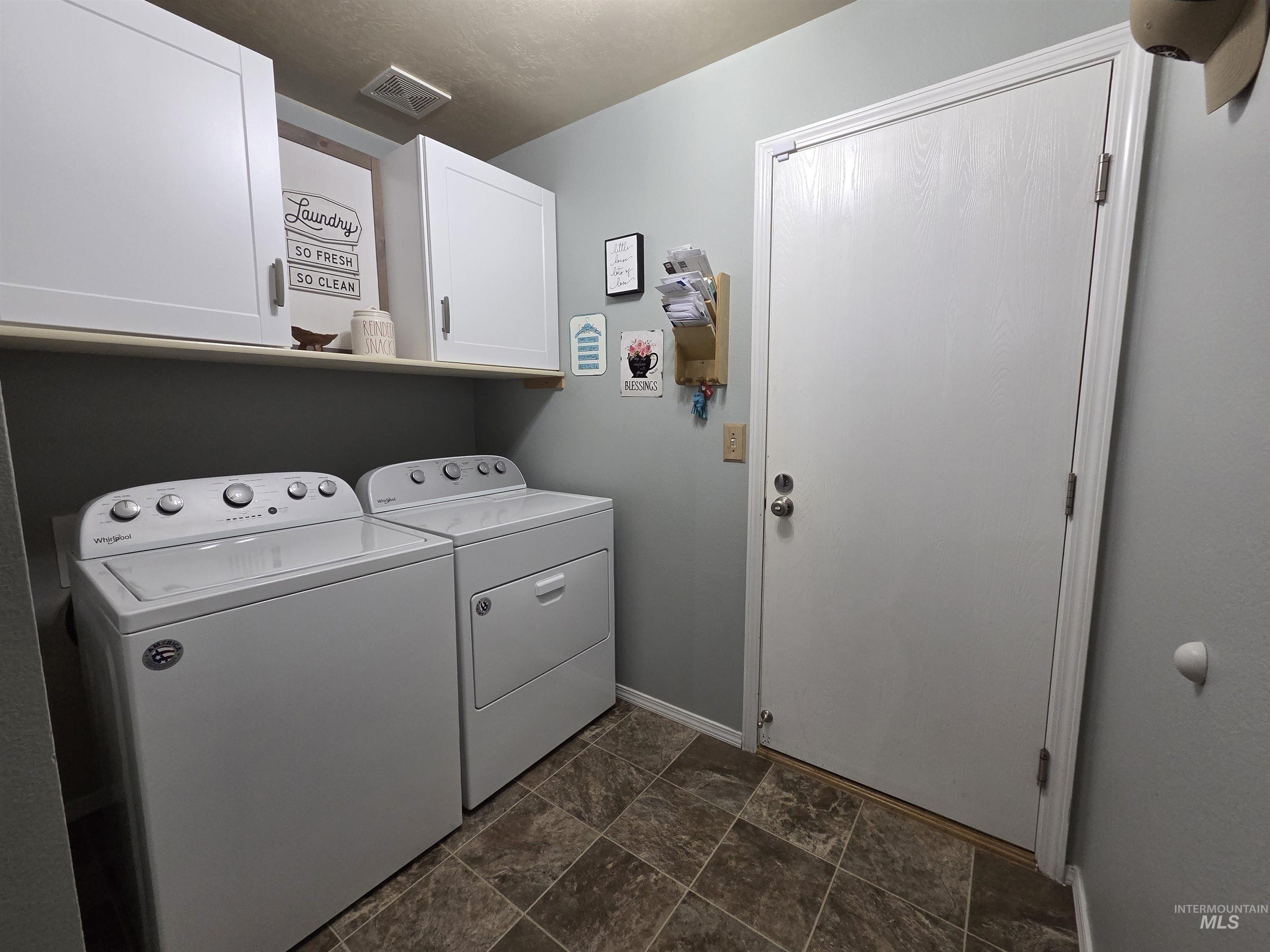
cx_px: 635
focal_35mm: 13
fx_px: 477
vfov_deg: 89.9
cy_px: 476
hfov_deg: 106.2
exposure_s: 1/120
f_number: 2.2
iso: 250
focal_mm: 2.2
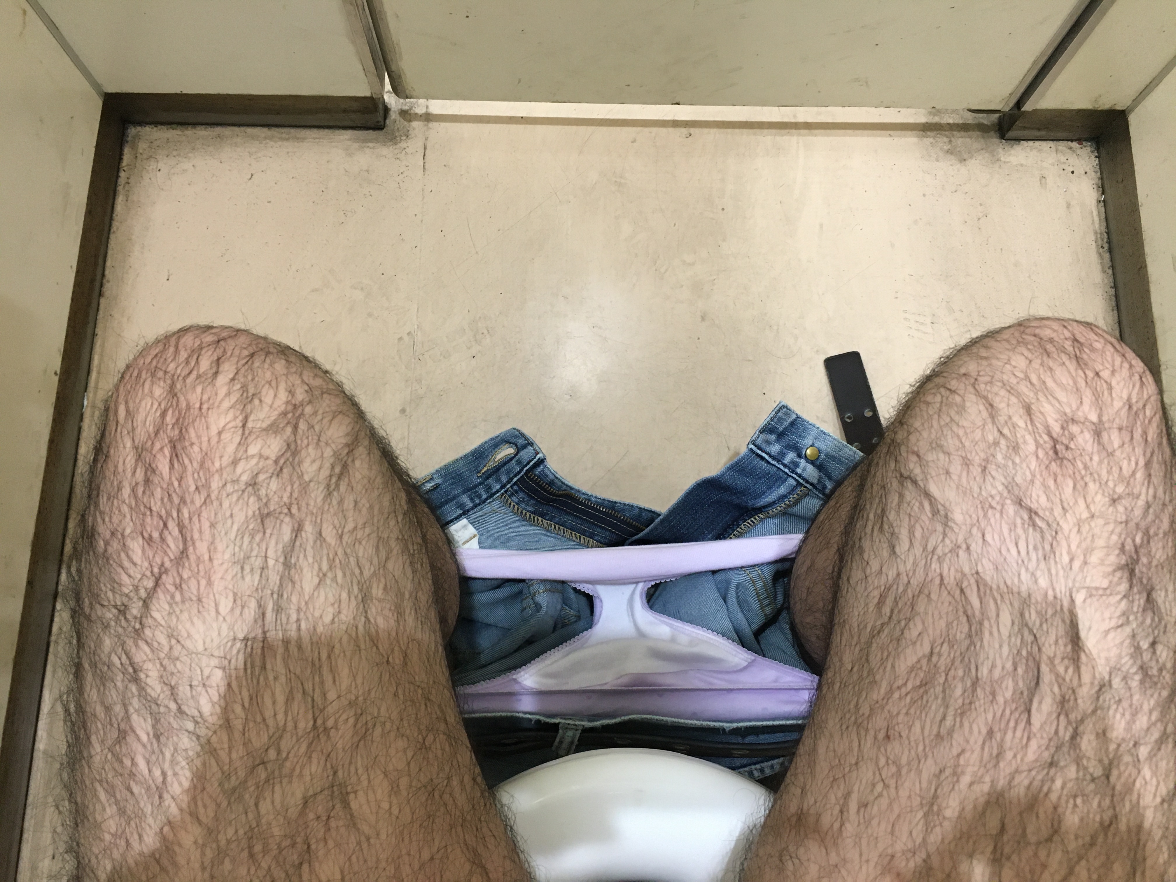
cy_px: 441
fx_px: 985
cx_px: 588
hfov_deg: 61.7
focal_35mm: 29
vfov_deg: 48.2
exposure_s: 1/33
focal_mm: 4.15
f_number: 2.2
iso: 160
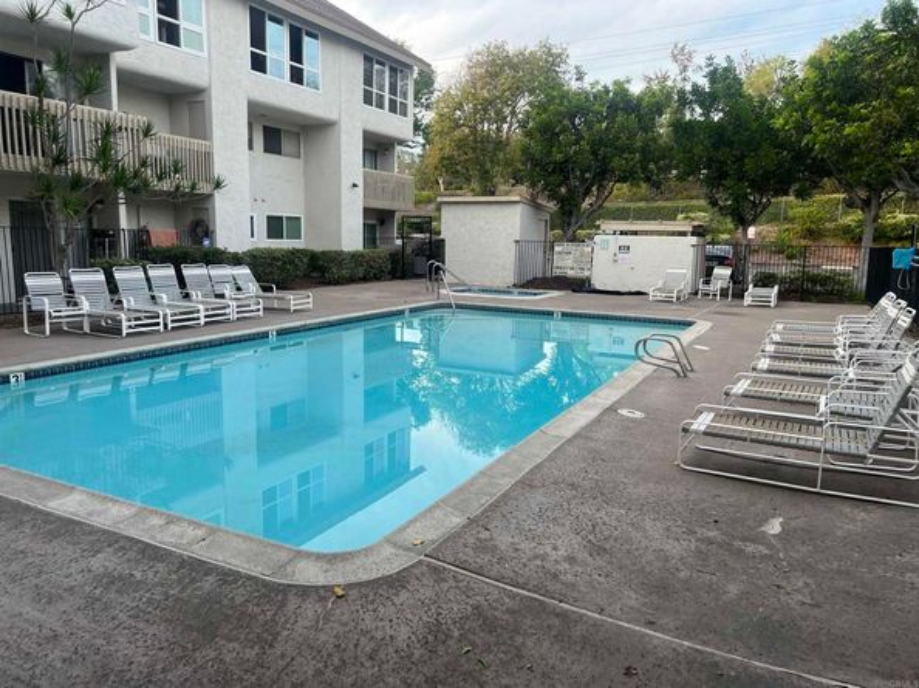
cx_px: 460
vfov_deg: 53.0
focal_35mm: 26
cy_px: 344
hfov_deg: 67.3
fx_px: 690
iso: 40
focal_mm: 5.7
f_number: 1.5
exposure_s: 1/178
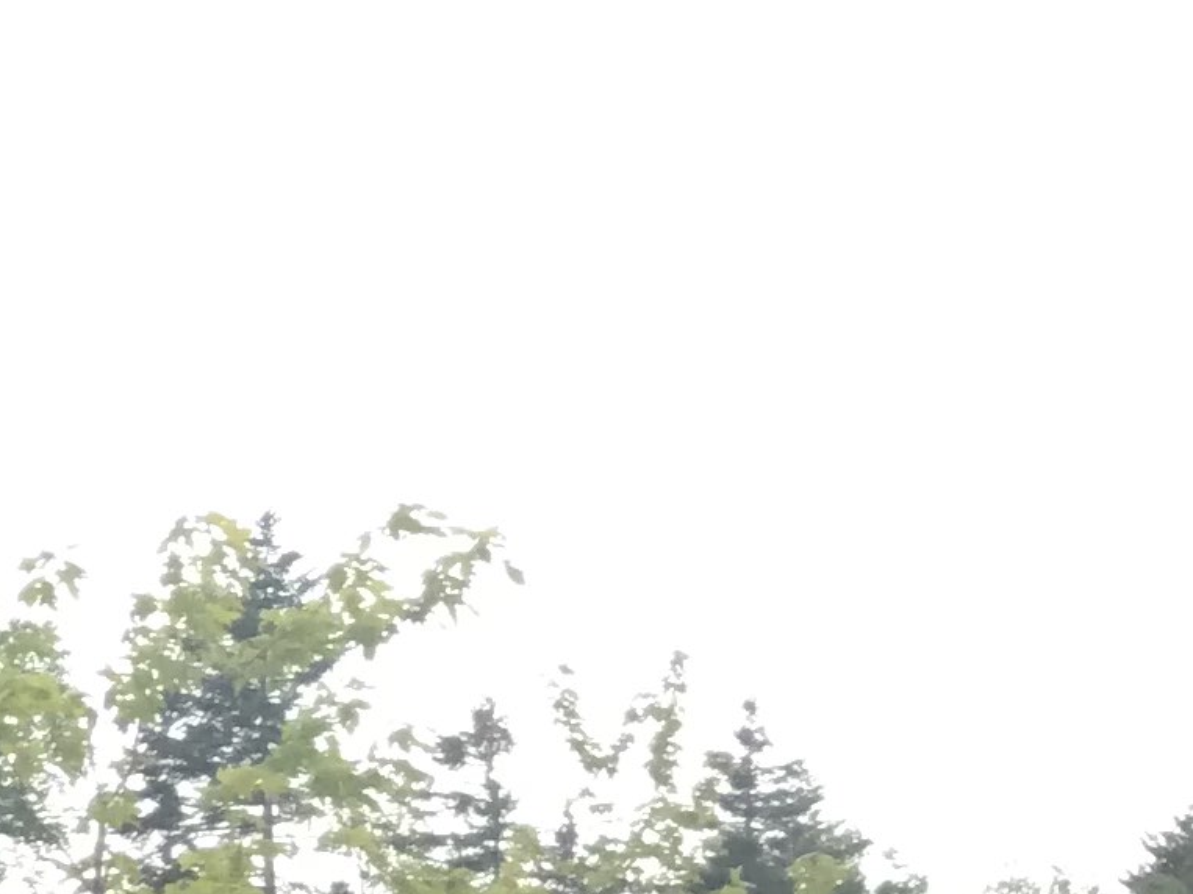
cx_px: -1307
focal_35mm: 148
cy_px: 2144
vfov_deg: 9.0
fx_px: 5100
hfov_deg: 11.7
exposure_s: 1/361
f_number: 1.8
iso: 20
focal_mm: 3.99
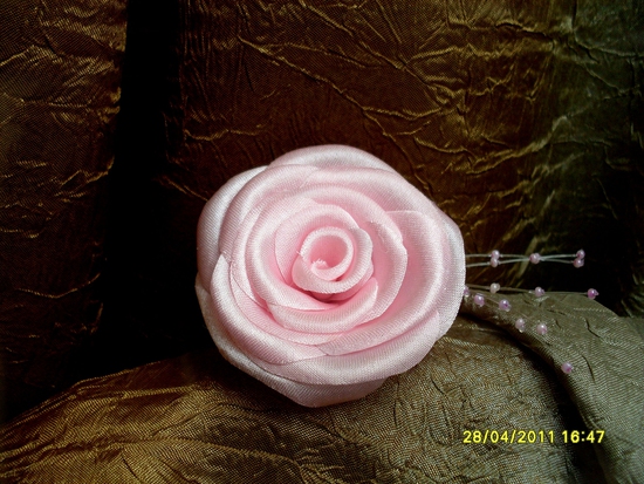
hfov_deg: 49.0
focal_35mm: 38
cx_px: 322
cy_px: 242
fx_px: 707
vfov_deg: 37.7
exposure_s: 1/250
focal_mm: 6.3
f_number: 2.8
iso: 80
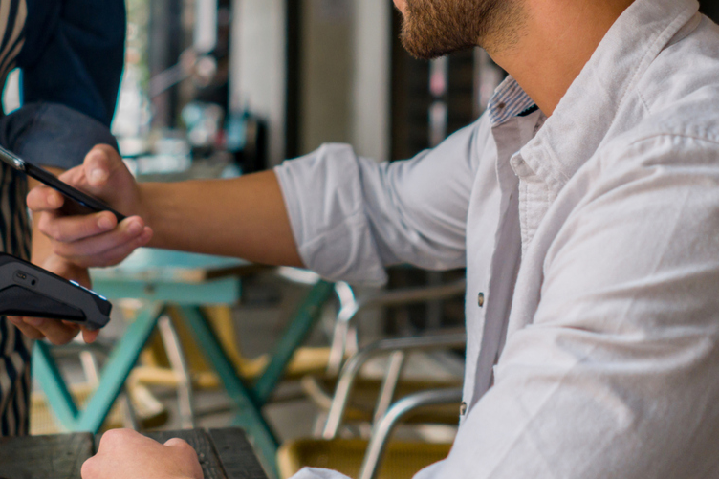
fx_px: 1577
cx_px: 292
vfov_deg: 17.0
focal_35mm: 79
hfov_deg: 25.6
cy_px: 32
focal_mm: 28
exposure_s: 1/640
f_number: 2
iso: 500
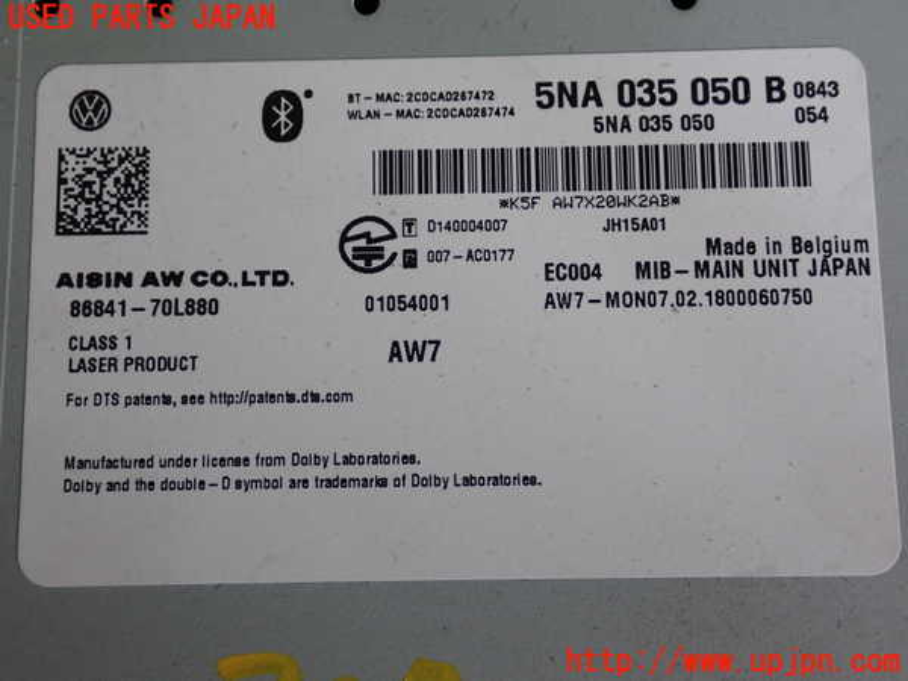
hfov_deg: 42.9
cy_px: 340
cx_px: 454
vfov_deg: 32.9
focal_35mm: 44
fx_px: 1154
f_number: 2.9
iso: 200
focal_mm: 7.84
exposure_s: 1/100
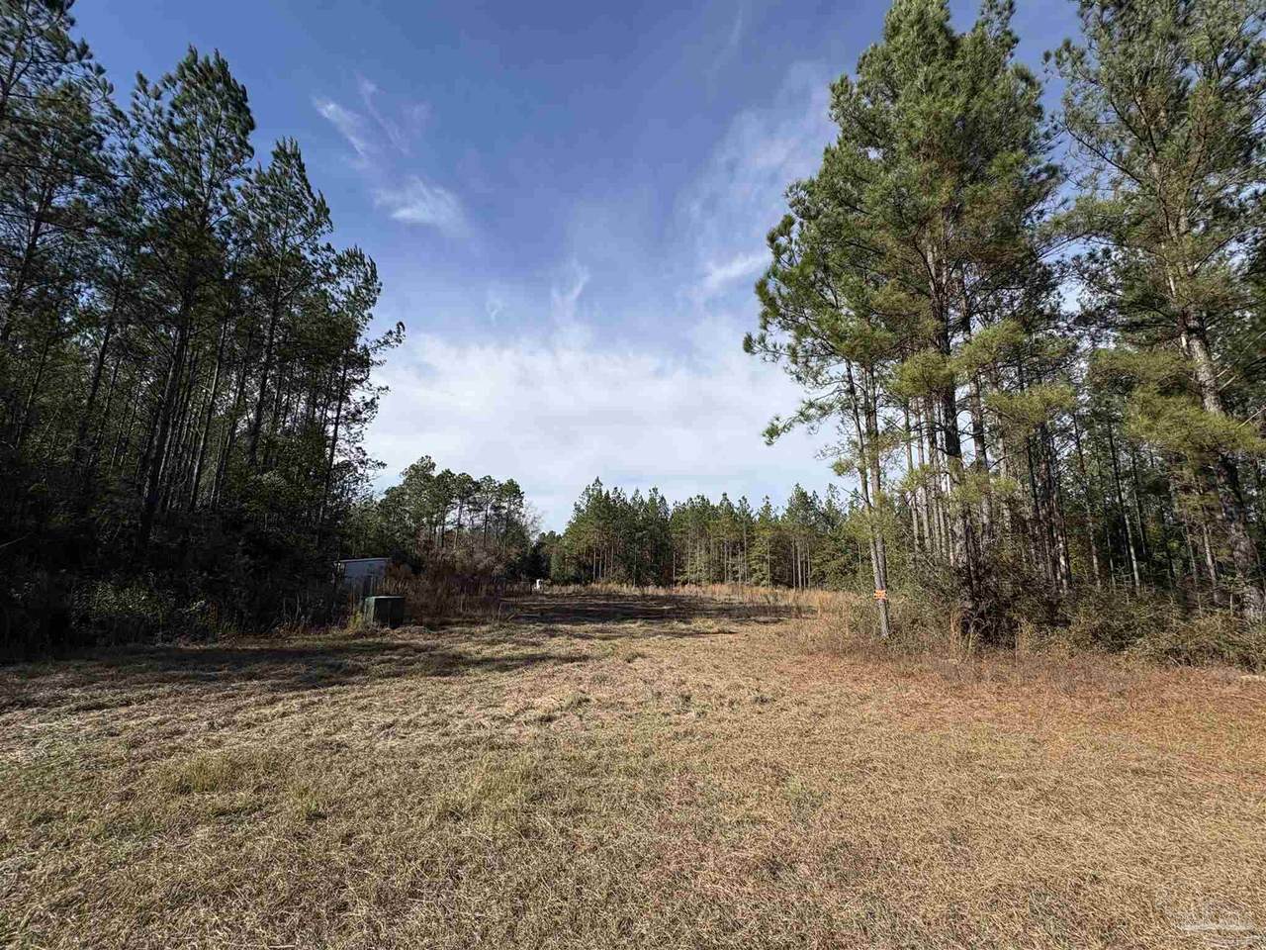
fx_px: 512
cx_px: 633
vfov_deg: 85.7
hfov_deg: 102.1
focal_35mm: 14
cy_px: 475
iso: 50
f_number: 2.2
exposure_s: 1/3106
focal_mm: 2.22
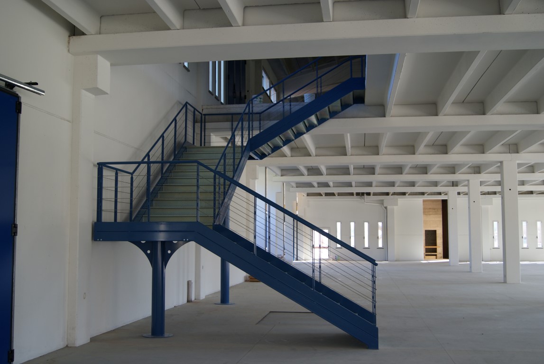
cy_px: 182
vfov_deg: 34.3
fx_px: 590
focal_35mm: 39
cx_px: 272
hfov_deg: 49.5
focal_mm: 26
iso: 100
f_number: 4.5
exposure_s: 1/50
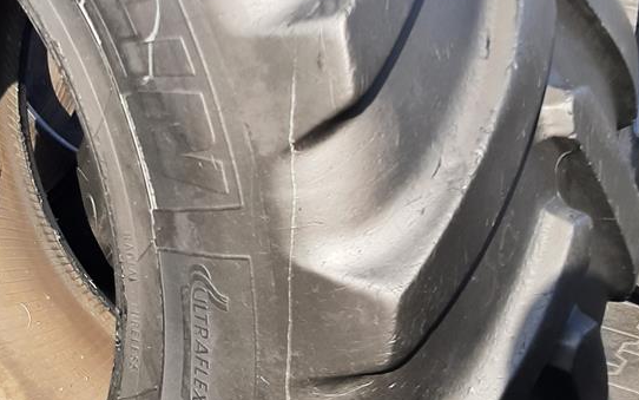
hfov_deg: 33.1
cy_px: 160
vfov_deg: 21.3
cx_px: 206
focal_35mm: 61
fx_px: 1063
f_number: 1.7
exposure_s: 1/916
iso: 40
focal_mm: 3.93
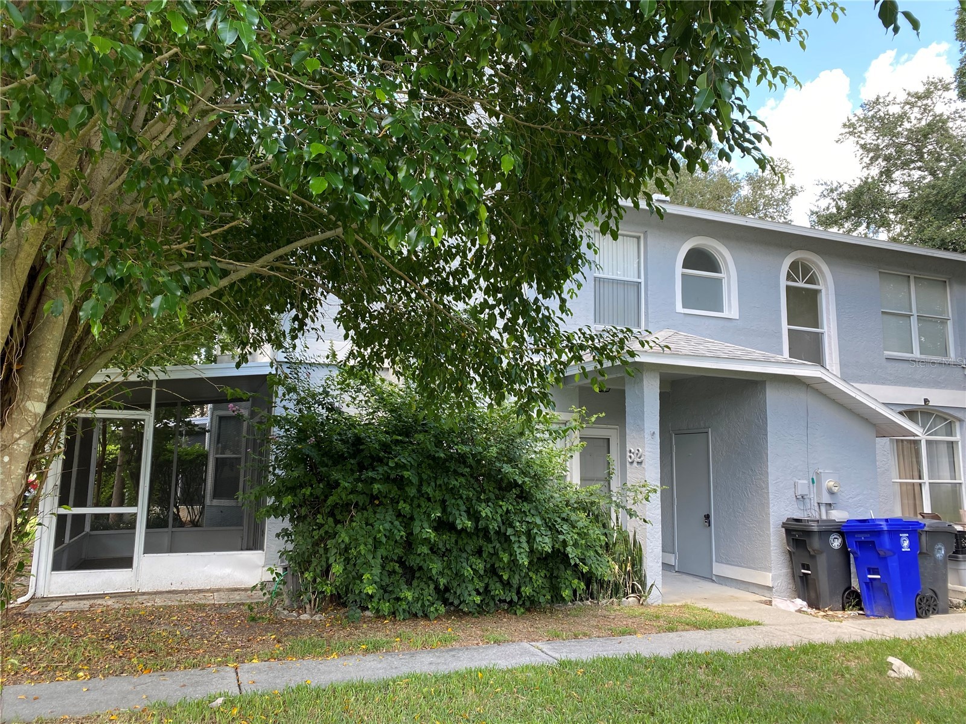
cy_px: 362
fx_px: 726
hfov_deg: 67.3
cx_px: 483
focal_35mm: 26
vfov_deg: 53.1
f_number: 1.8
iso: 32
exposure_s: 1/146
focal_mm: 4.25
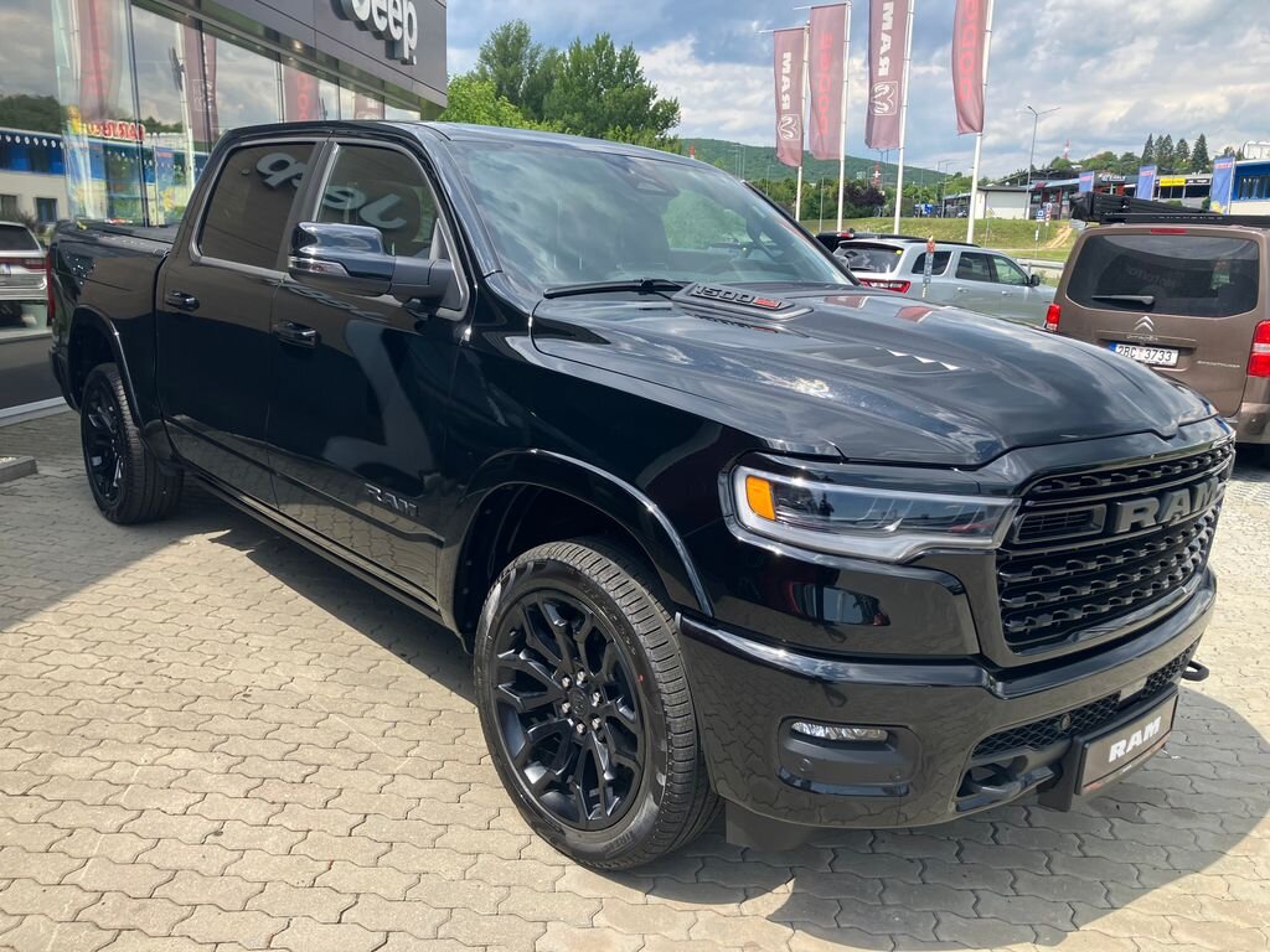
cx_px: 635
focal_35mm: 28
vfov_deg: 49.7
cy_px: 476
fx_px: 1027
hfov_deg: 63.4
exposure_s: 1/867
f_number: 1.8
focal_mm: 3.99
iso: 32
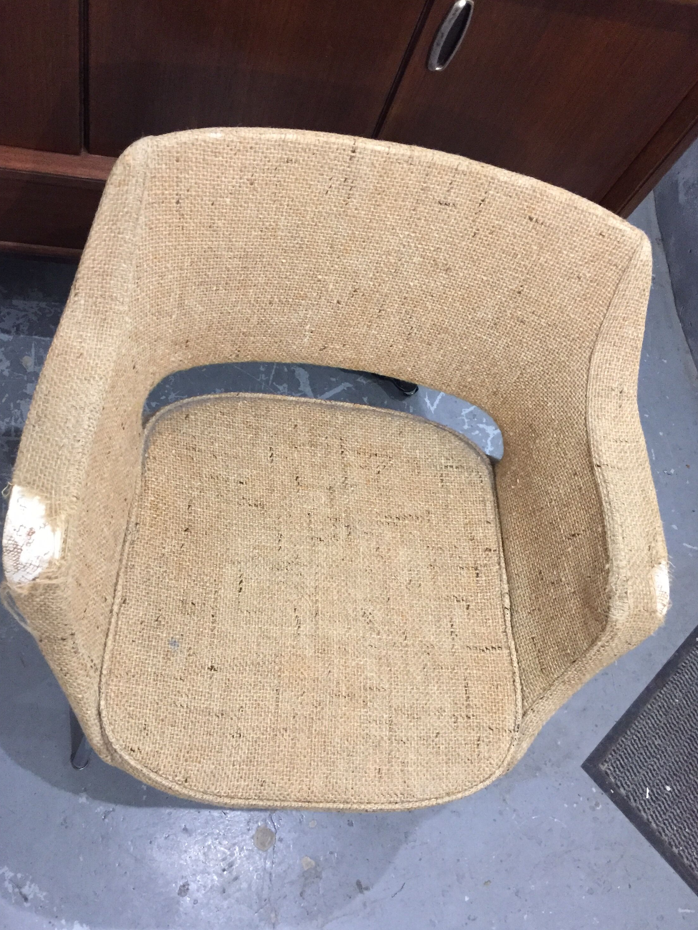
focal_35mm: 32
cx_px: 316
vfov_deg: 56.8
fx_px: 860
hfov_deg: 44.1
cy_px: 464
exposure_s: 1/25
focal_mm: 4.15
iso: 250
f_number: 2.2
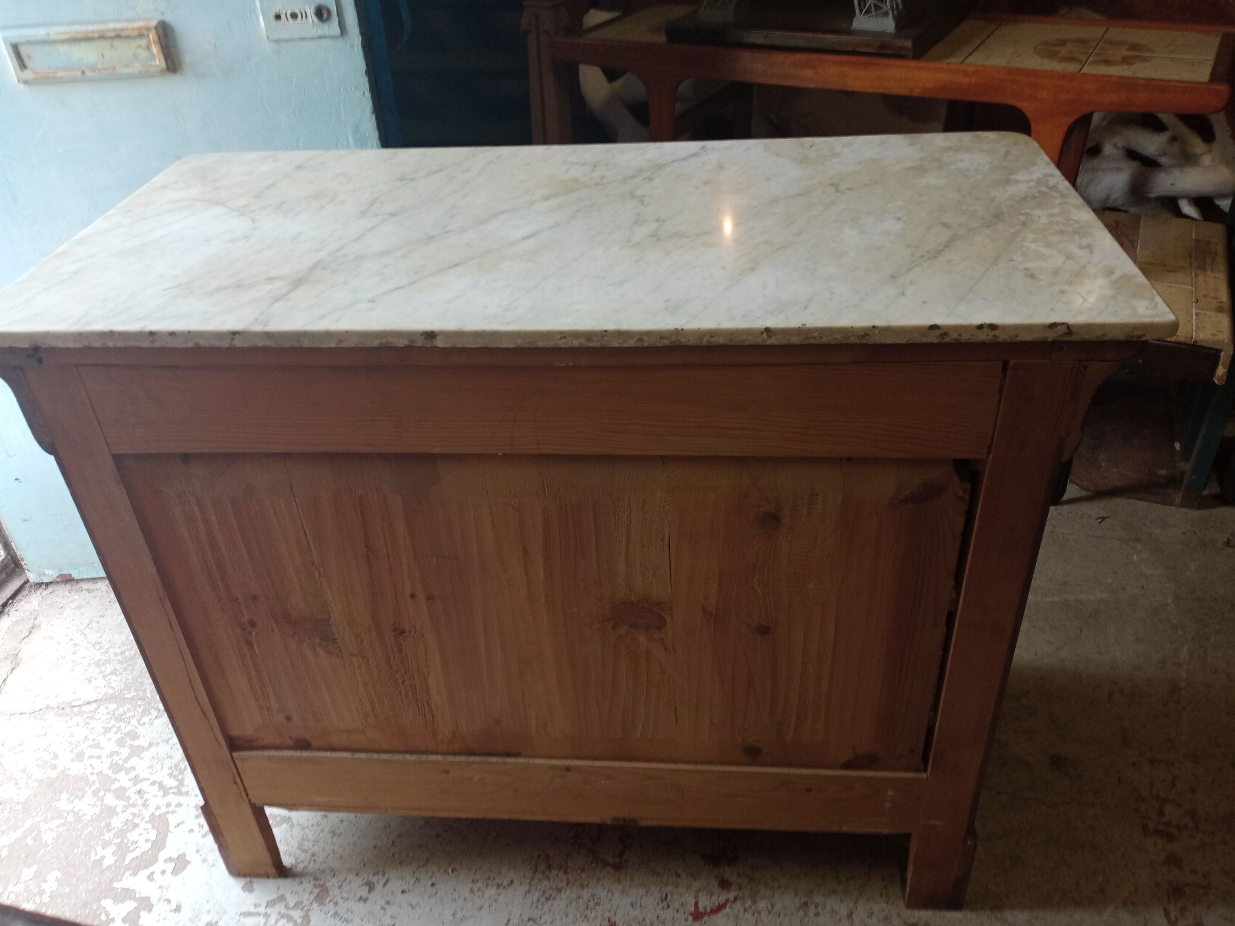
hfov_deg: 63.4
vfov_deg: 49.7
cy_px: 463
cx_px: 618
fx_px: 999
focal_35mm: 28
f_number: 1.8
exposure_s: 1/33.3
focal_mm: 4.05
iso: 142
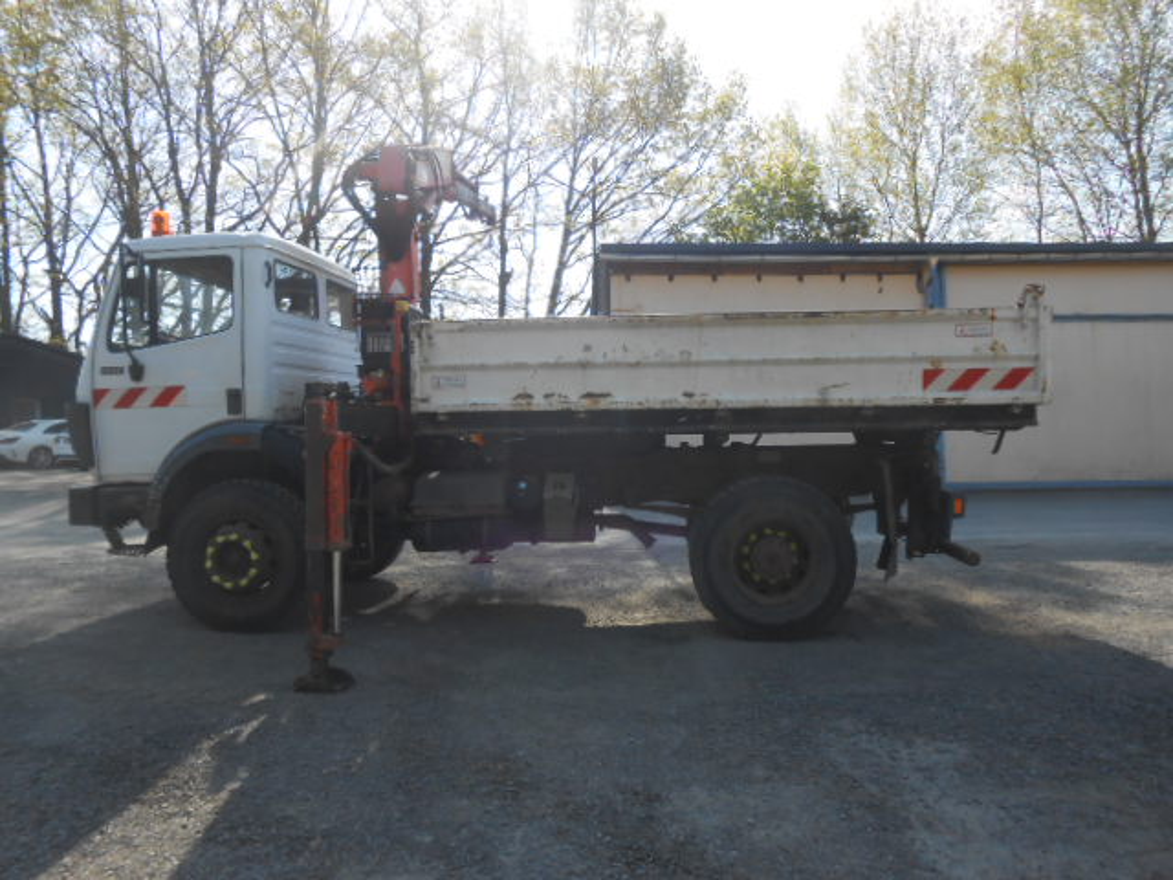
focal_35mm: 26
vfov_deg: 53.1
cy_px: 440
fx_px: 881
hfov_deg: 67.3
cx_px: 586
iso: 80
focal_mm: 4.6
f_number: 3.5
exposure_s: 1/500
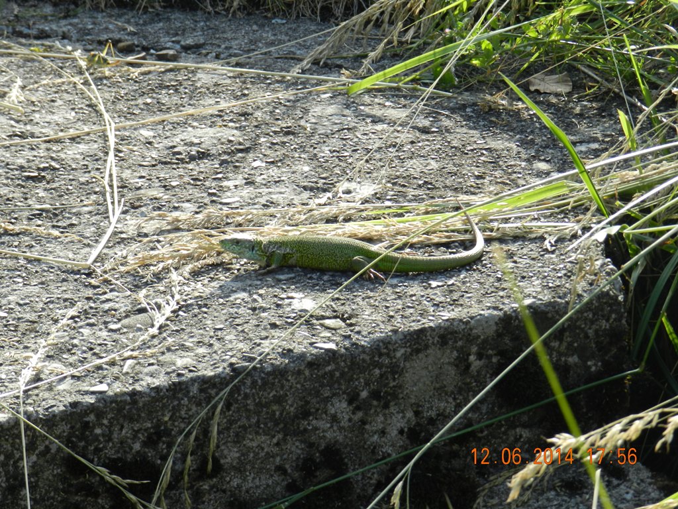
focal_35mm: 130
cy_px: 254
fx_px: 2546
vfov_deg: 11.4
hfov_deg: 15.2
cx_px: 339
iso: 160
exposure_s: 1/250
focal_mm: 23.1
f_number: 5
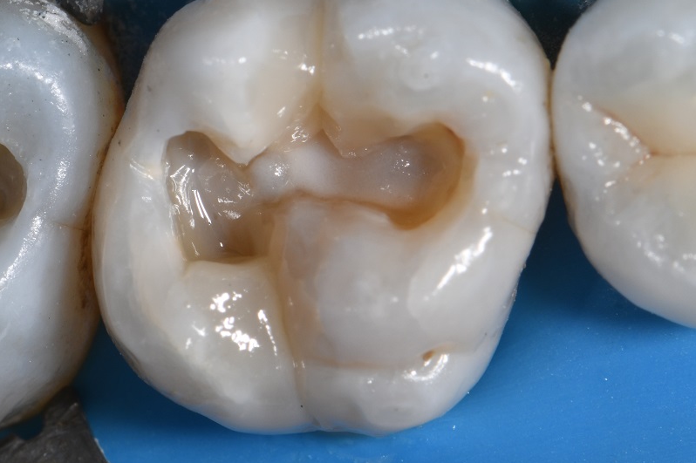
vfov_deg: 5.2
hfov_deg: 7.7
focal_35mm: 266
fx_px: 5139
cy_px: 134
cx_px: 296
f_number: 32
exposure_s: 1/160
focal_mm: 105
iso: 200
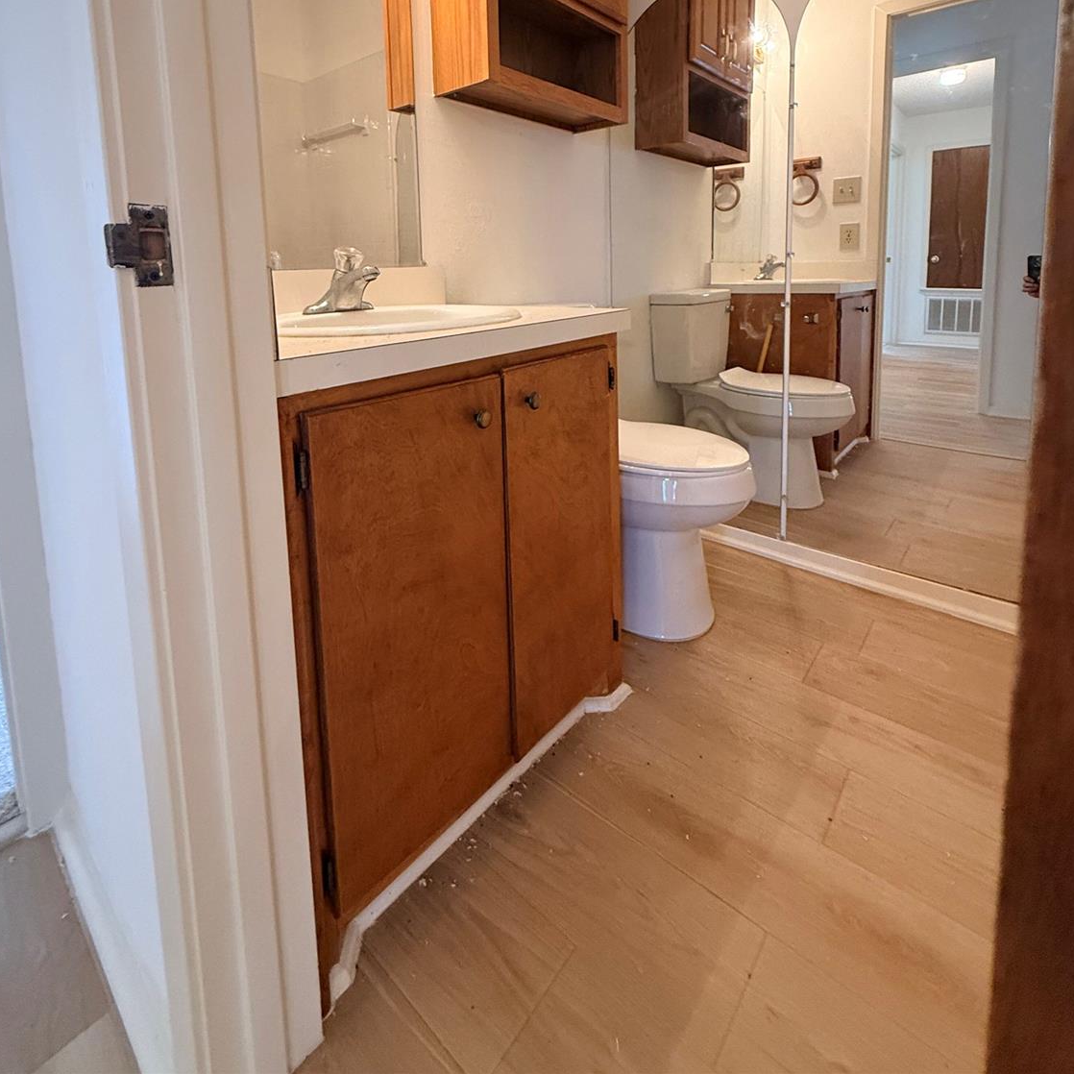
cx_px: 532
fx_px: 597
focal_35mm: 17
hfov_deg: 84.0
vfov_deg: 80.5
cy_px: 337
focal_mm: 2.22
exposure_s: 1/60
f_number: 2.2
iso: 400
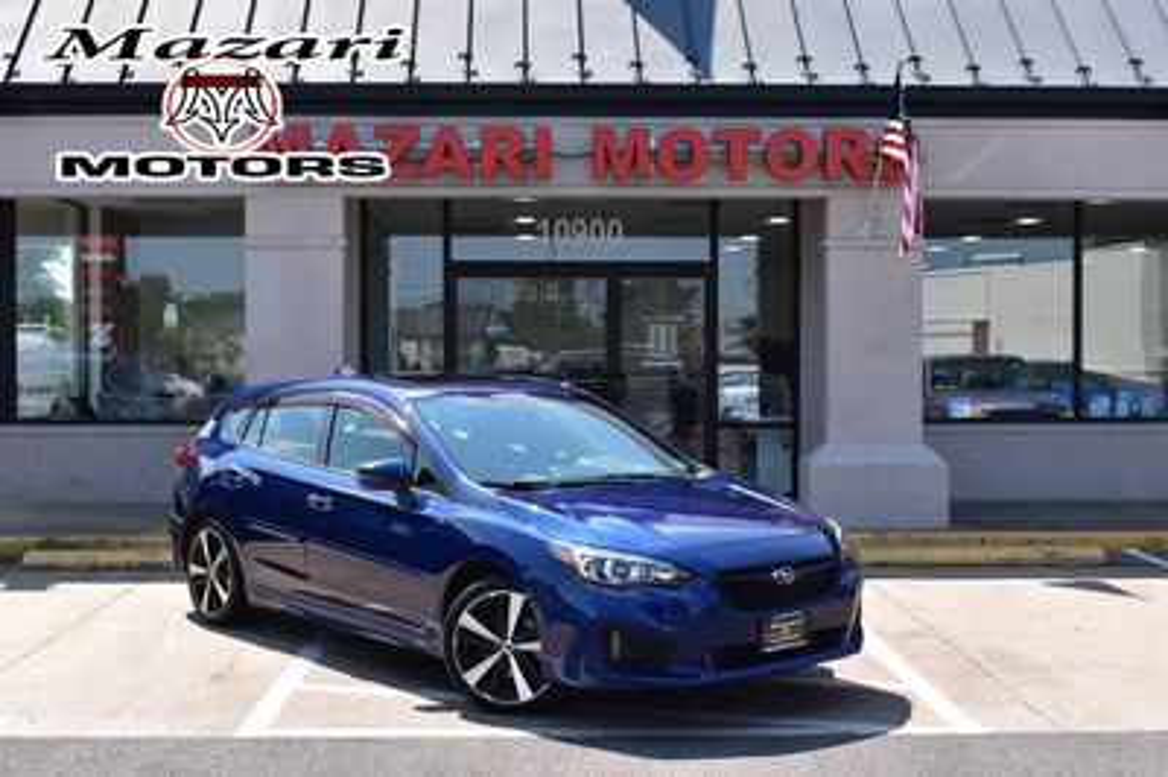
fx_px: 1556
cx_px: 584
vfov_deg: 28.0
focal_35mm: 48
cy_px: 388
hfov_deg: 41.1
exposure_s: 1/400
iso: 400
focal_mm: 32
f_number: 11
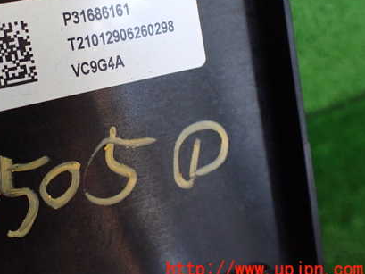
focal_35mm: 44
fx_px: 464
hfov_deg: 41.9
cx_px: 100
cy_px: 80
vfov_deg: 32.5
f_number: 2.3
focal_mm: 5.4
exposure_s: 1/60
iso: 800
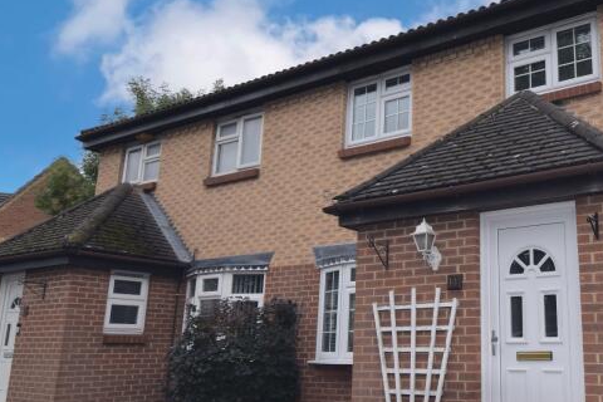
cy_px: 222
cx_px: 476
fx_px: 536
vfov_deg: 41.1
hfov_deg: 54.9
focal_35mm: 32
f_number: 9
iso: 100
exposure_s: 1/200
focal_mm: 10
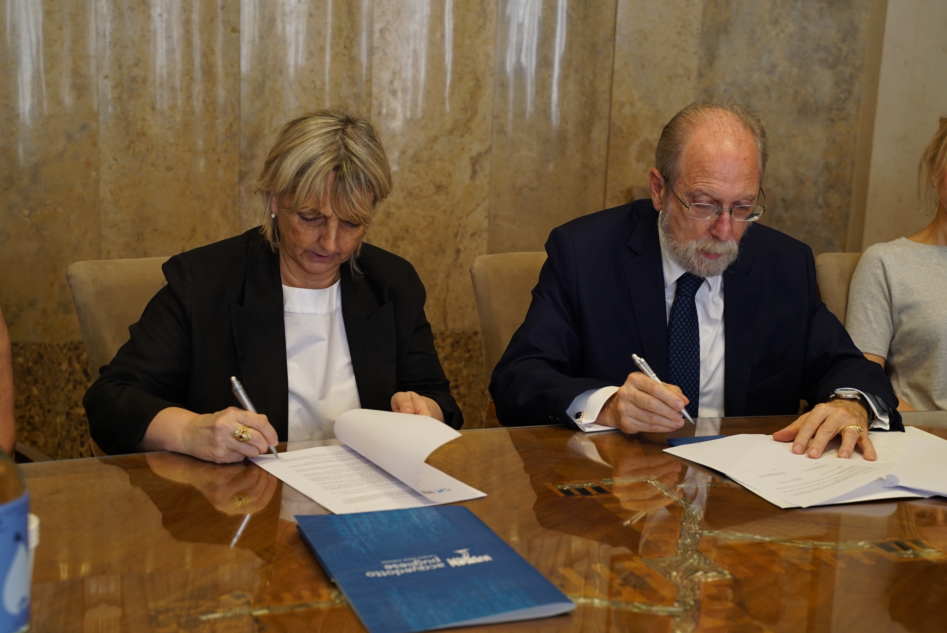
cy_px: 316
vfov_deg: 26.5
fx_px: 1342
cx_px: 474
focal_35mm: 51
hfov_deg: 38.9
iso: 800
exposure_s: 1/50
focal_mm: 51
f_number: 4.5
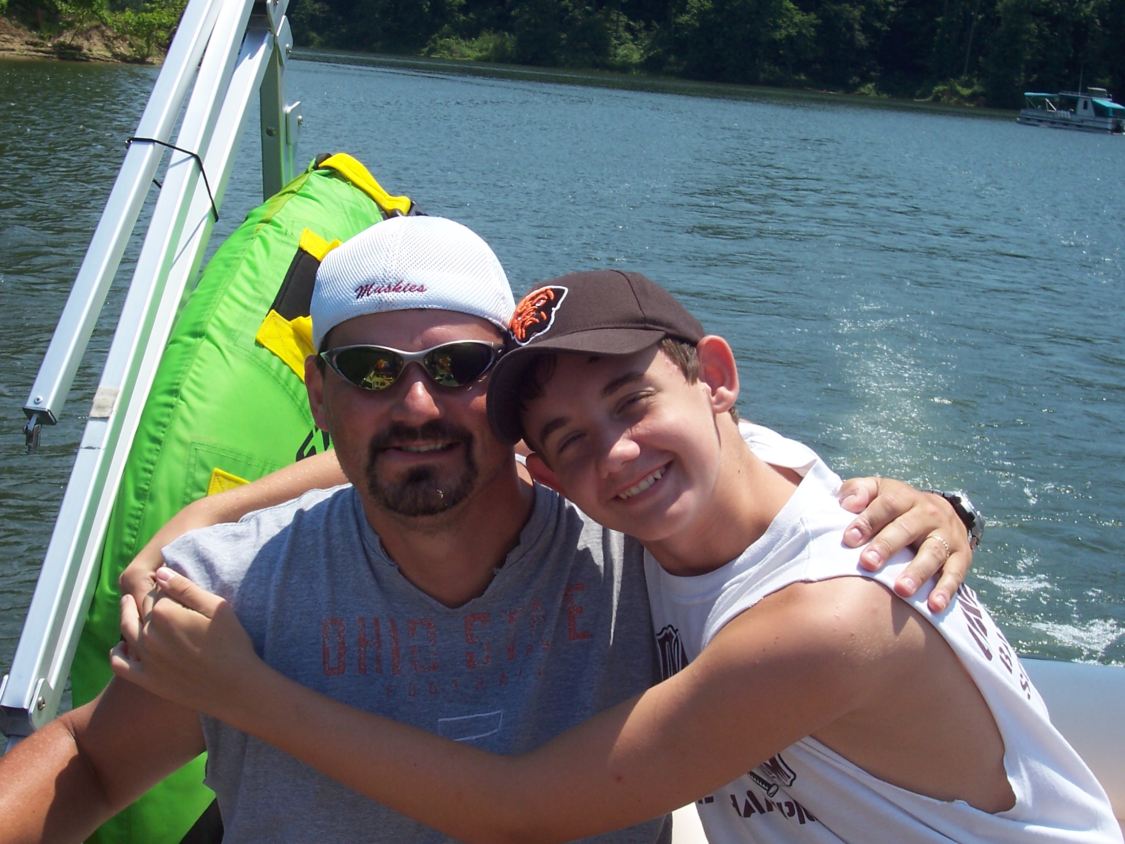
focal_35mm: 66
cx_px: 562
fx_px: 2145
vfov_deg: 22.3
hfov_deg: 29.4
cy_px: 422
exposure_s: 1/350
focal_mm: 10.8
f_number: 6.7
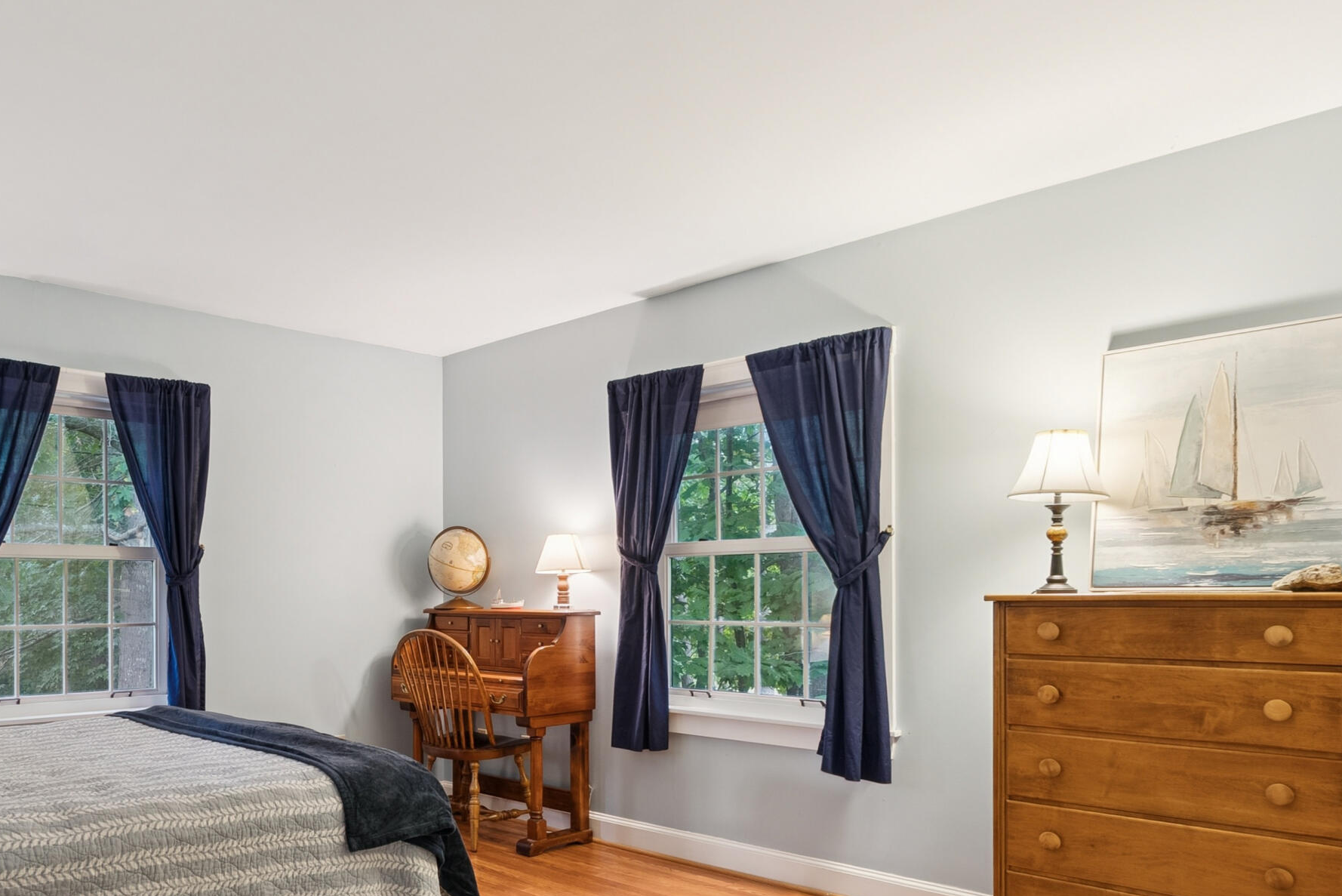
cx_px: 354
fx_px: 1007
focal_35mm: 27
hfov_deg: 63.8
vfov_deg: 46.8
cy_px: 628
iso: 320
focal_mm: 16
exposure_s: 1/2.5
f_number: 7.1
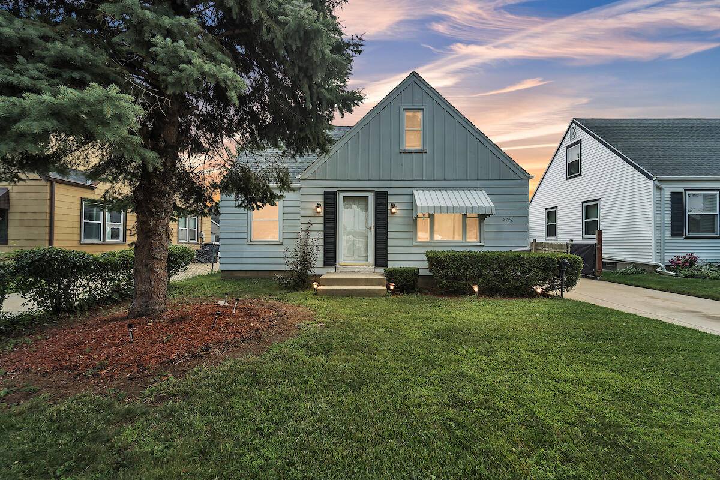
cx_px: 360
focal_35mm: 14
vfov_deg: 81.2
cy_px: 240
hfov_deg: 104.3
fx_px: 280
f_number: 9
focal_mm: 14
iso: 125
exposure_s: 1/80
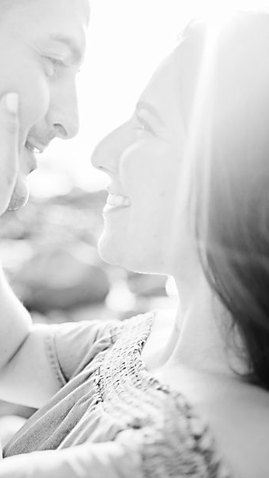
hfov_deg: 21.1
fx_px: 711
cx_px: 40
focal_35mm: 56
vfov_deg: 37.2
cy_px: 239
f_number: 1.8
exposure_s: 1/3200
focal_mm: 35
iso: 500
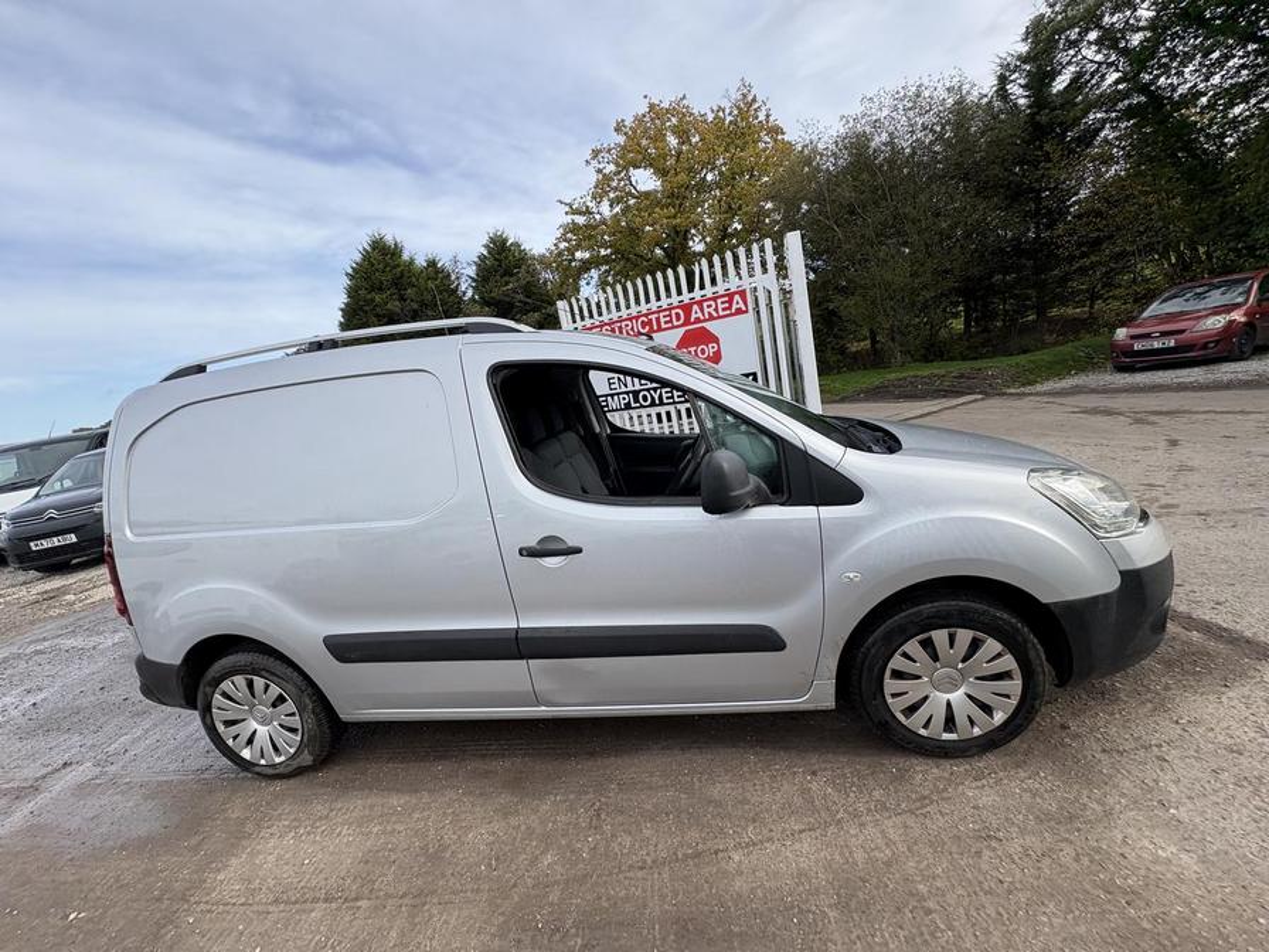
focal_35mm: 14
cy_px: 476
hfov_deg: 102.1
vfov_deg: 85.7
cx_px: 634
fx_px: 513
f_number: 2.2
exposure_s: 1/687
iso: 40
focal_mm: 2.22
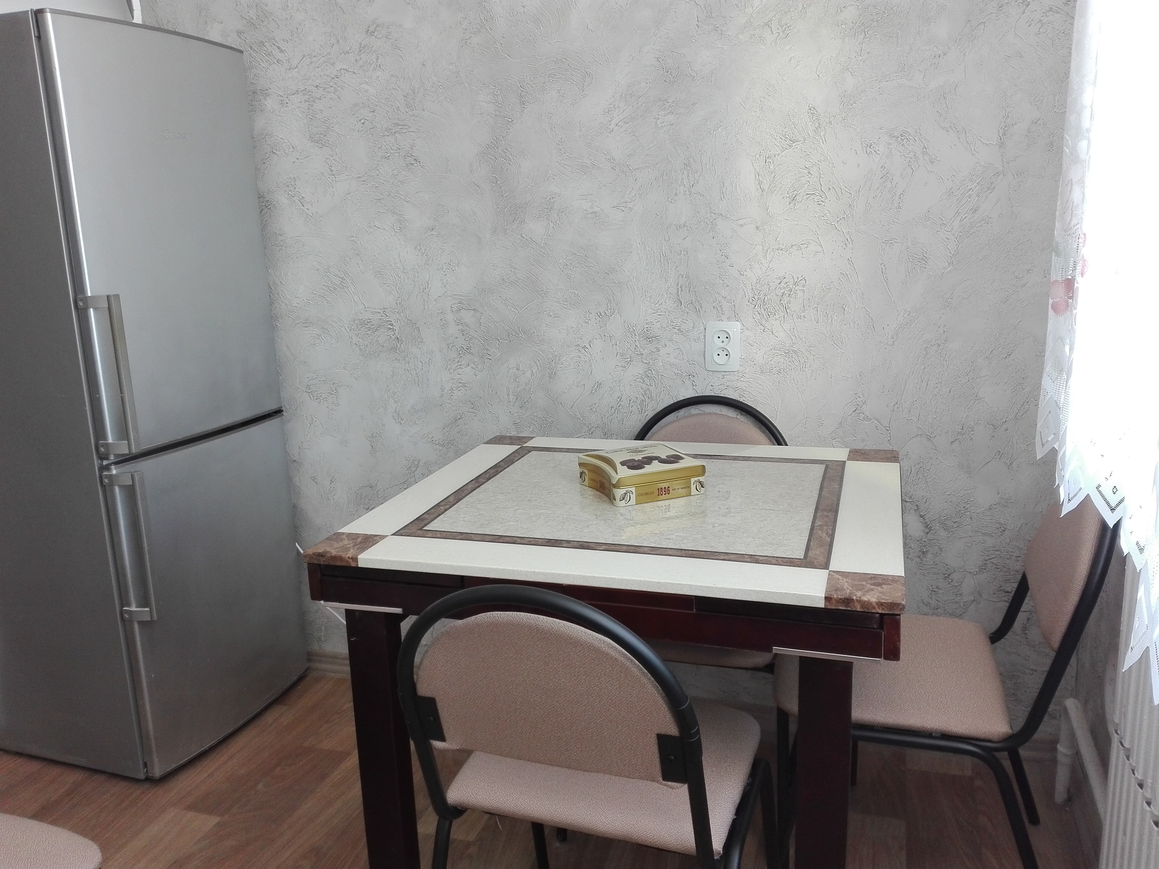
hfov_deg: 65.3
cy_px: 434
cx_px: 580
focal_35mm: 27
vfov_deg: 51.4
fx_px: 904
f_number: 2
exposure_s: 1/40
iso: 120
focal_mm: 3.79
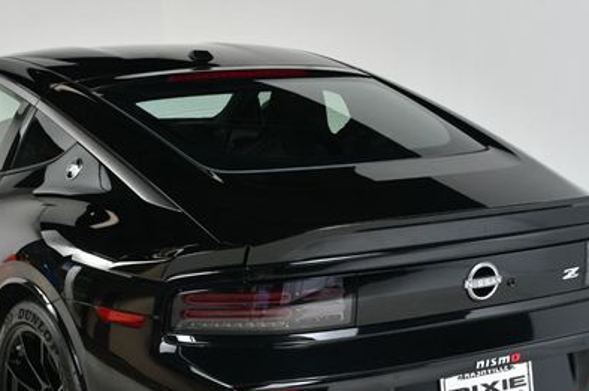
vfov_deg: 17.4
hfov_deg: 26.0
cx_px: 232
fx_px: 1275
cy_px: 269
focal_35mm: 78
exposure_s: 1/160
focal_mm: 32
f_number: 10
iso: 100
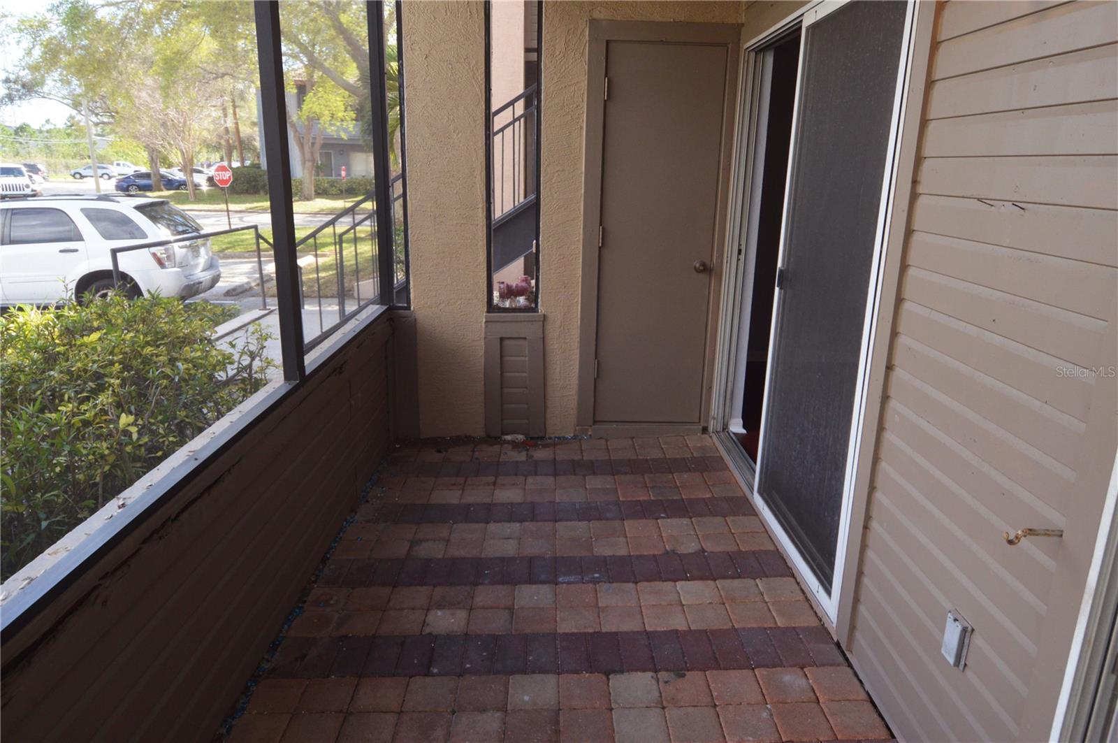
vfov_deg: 67.3
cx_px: 559
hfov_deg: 90.1
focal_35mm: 18
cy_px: 372
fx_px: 558
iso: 400
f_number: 5.6
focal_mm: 12
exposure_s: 1/125
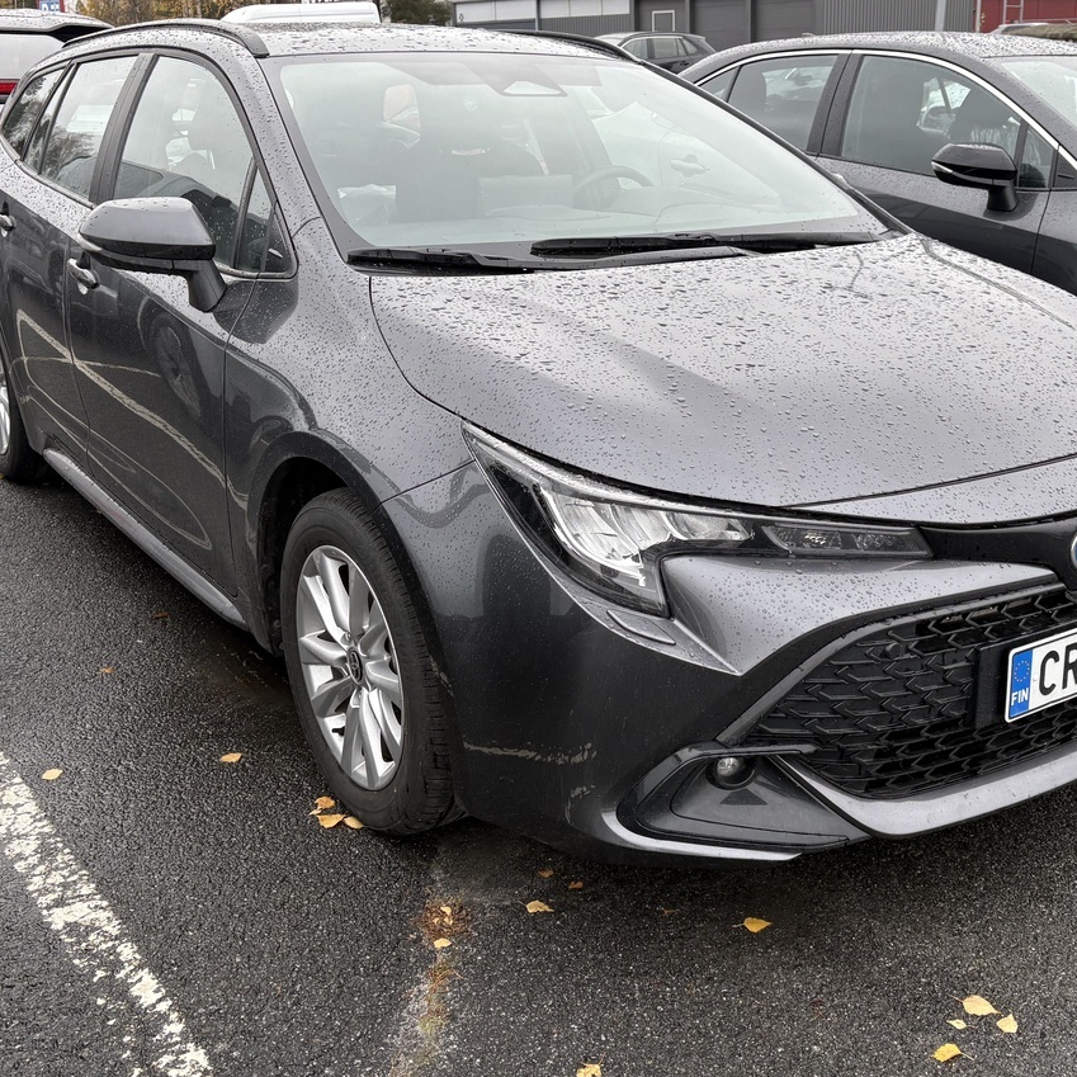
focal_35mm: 39
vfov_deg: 42.8
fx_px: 1373
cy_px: 502
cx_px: 688
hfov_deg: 42.4
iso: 40
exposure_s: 1/177
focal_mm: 5.96
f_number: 1.6
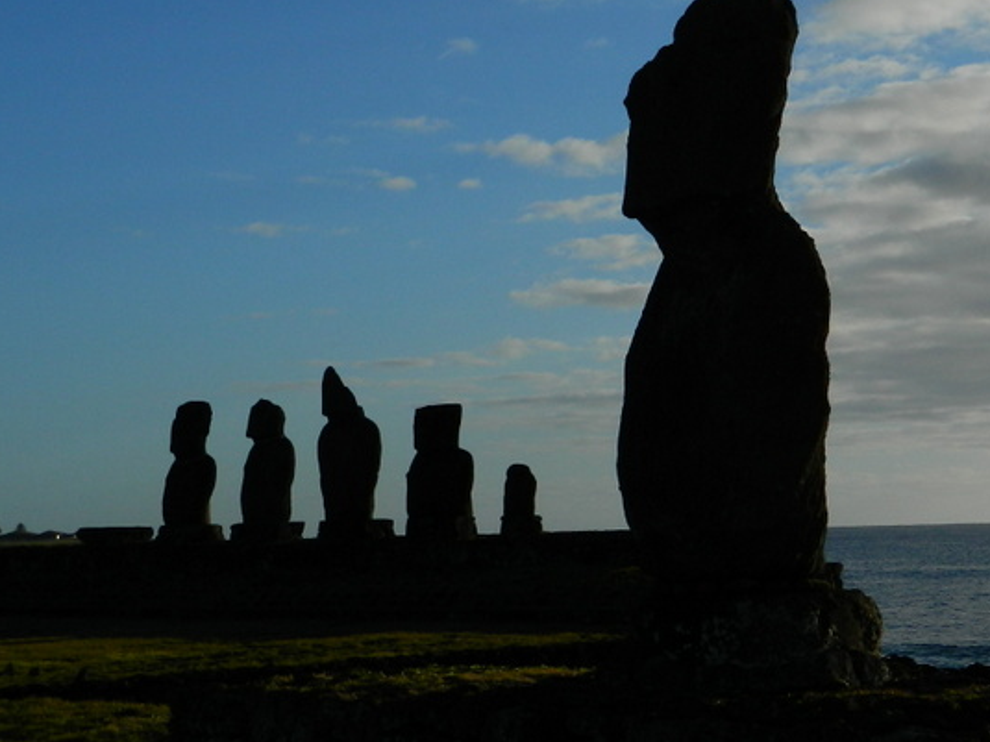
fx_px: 2573
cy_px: 274
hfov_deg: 21.6
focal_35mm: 90
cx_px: 705
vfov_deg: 16.4
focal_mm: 8.4
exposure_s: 1/250
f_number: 10.2
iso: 80
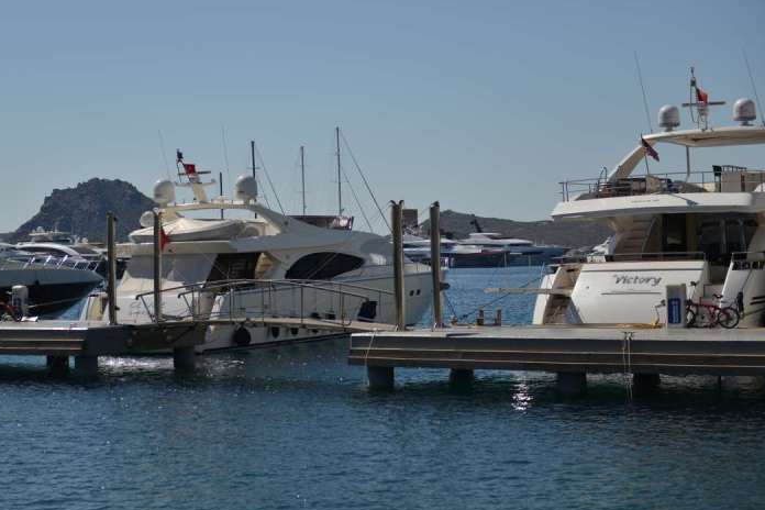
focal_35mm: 69
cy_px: 247
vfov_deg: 19.7
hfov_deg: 29.2
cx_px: 334
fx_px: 1466
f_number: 2.8
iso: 140
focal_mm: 60
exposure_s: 1/2500
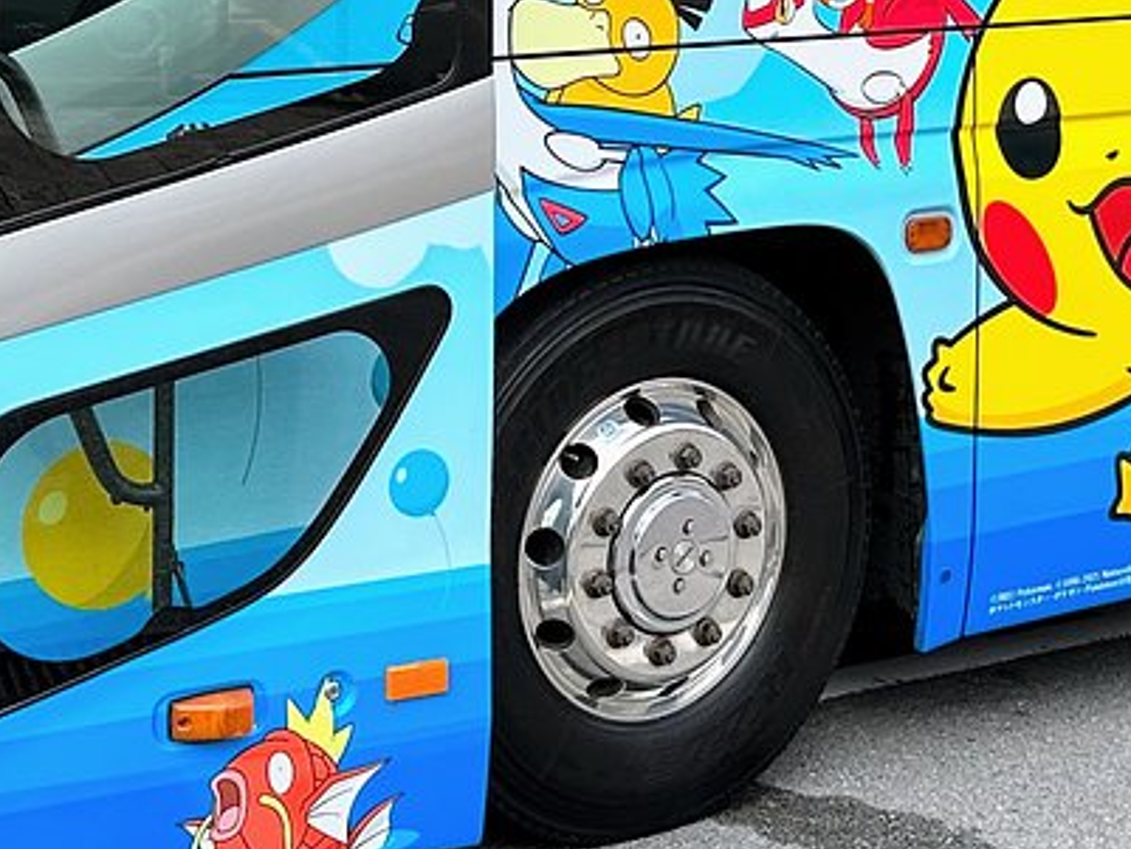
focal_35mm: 92
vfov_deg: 15.6
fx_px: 3007
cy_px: -113
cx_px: 784
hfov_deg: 21.2
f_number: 1.78
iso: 80
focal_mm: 6.86
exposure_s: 1/1412
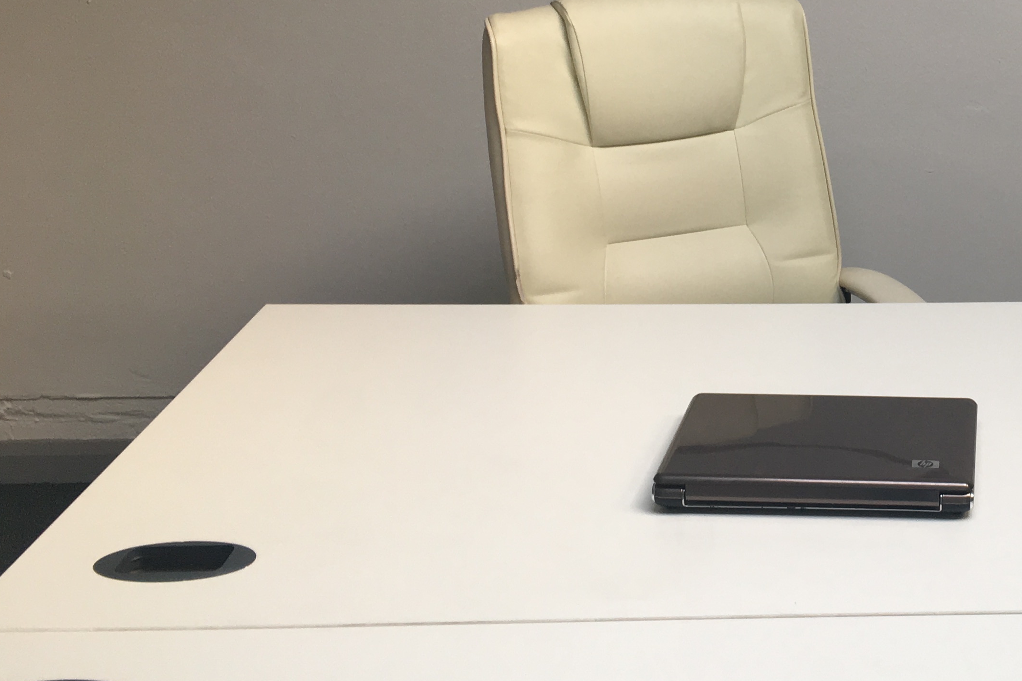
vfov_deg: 23.5
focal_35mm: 57
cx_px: 951
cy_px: 166
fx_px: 1618
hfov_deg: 33.0
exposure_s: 1/100
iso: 32
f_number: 2.2
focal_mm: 4.15
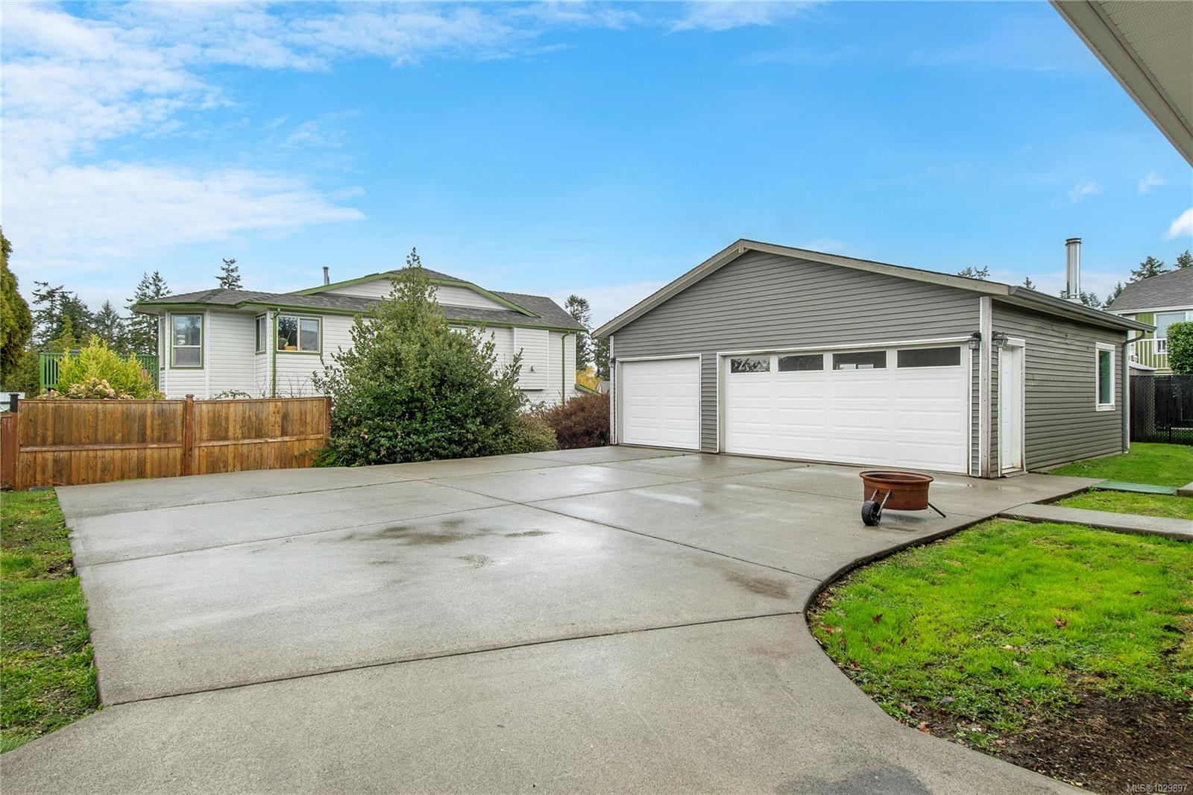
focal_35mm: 18
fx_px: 596
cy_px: 398
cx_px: 596
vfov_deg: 67.4
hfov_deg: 90.0
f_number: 8
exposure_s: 1/250
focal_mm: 12
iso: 250
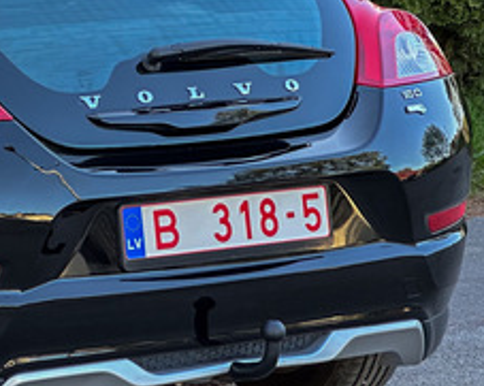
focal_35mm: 199
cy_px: 81
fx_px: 2847
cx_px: -149
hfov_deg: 9.5
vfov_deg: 7.7
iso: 80
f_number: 2.8
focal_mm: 9
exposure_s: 1/99
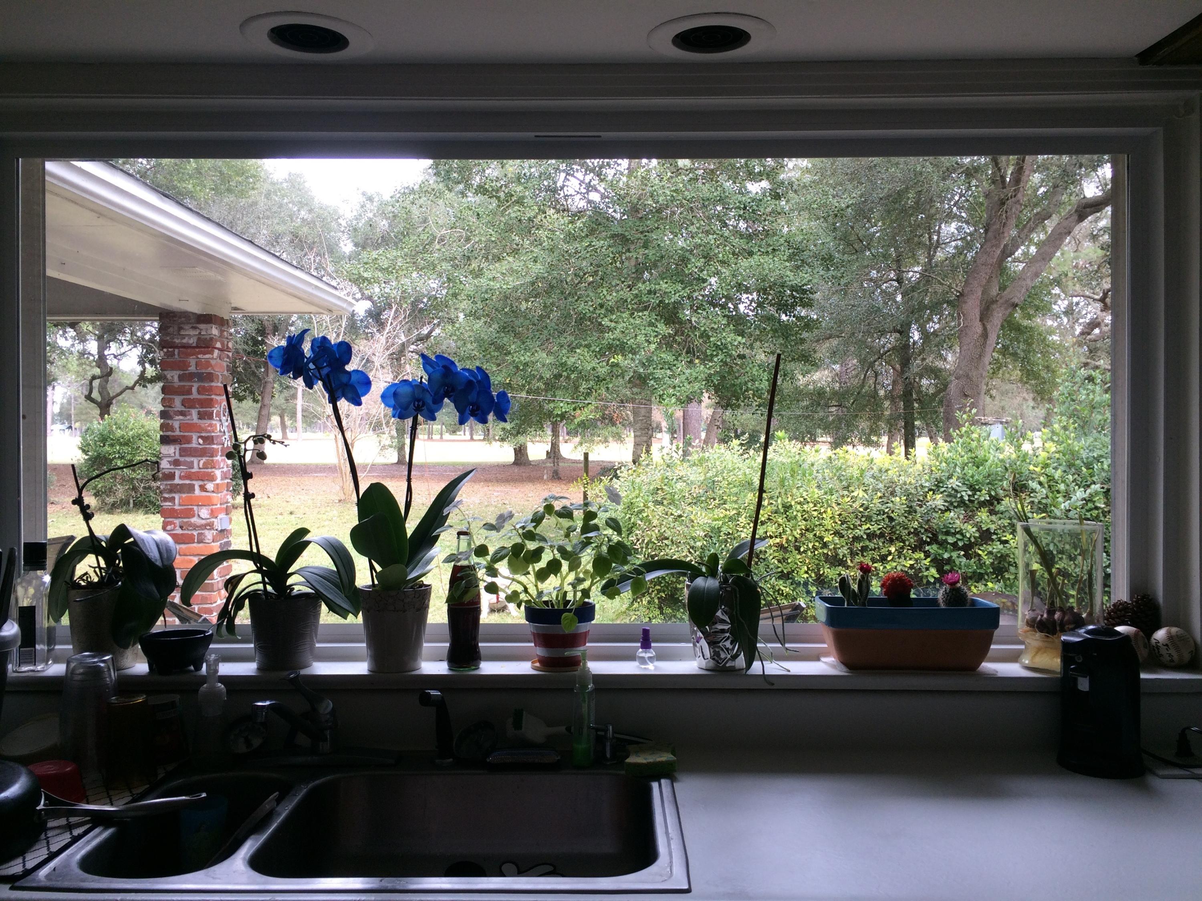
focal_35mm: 29
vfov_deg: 48.2
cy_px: 450
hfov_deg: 61.7
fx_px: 1007
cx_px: 601
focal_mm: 4.15
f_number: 2.2
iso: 40
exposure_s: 1/120
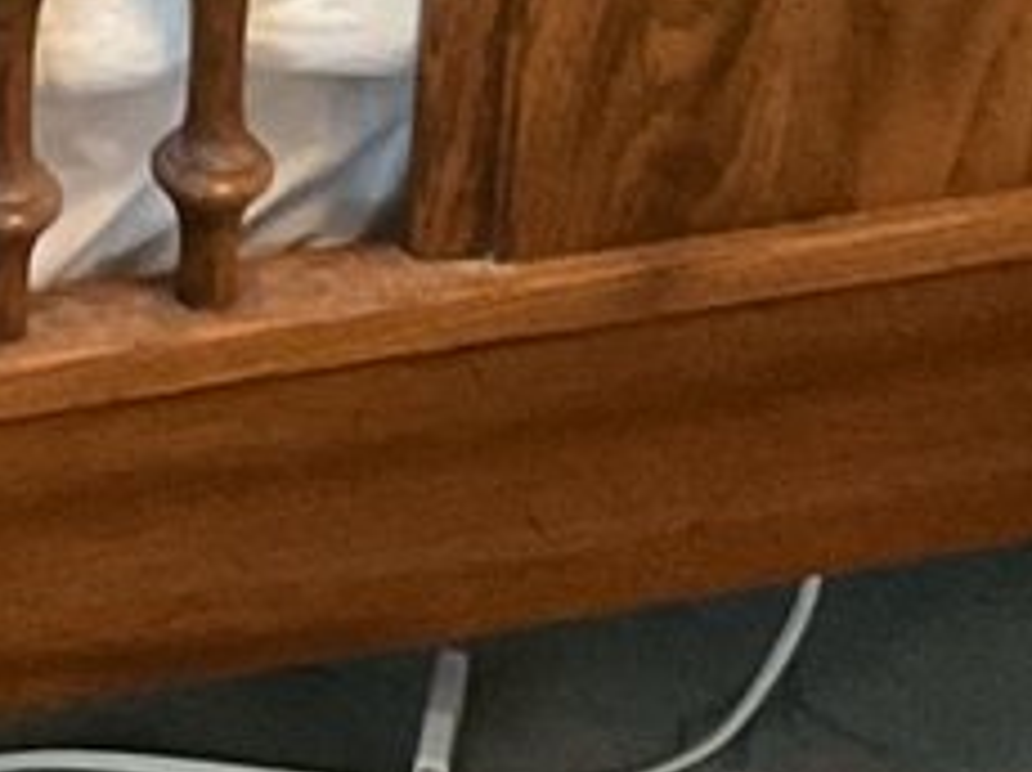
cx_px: -276
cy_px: -958
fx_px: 5688
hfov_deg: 10.2
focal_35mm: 191
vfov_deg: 7.4
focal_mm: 3
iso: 320
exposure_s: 1/30
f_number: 1.8
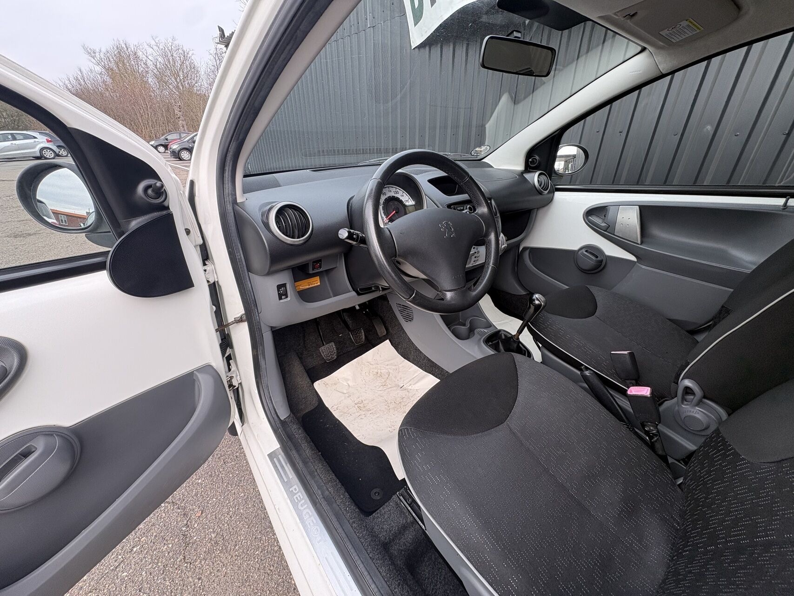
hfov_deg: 102.1
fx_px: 321
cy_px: 298
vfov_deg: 85.7
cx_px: 397
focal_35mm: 14
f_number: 2.2
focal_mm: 2.22
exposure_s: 1/191
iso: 40
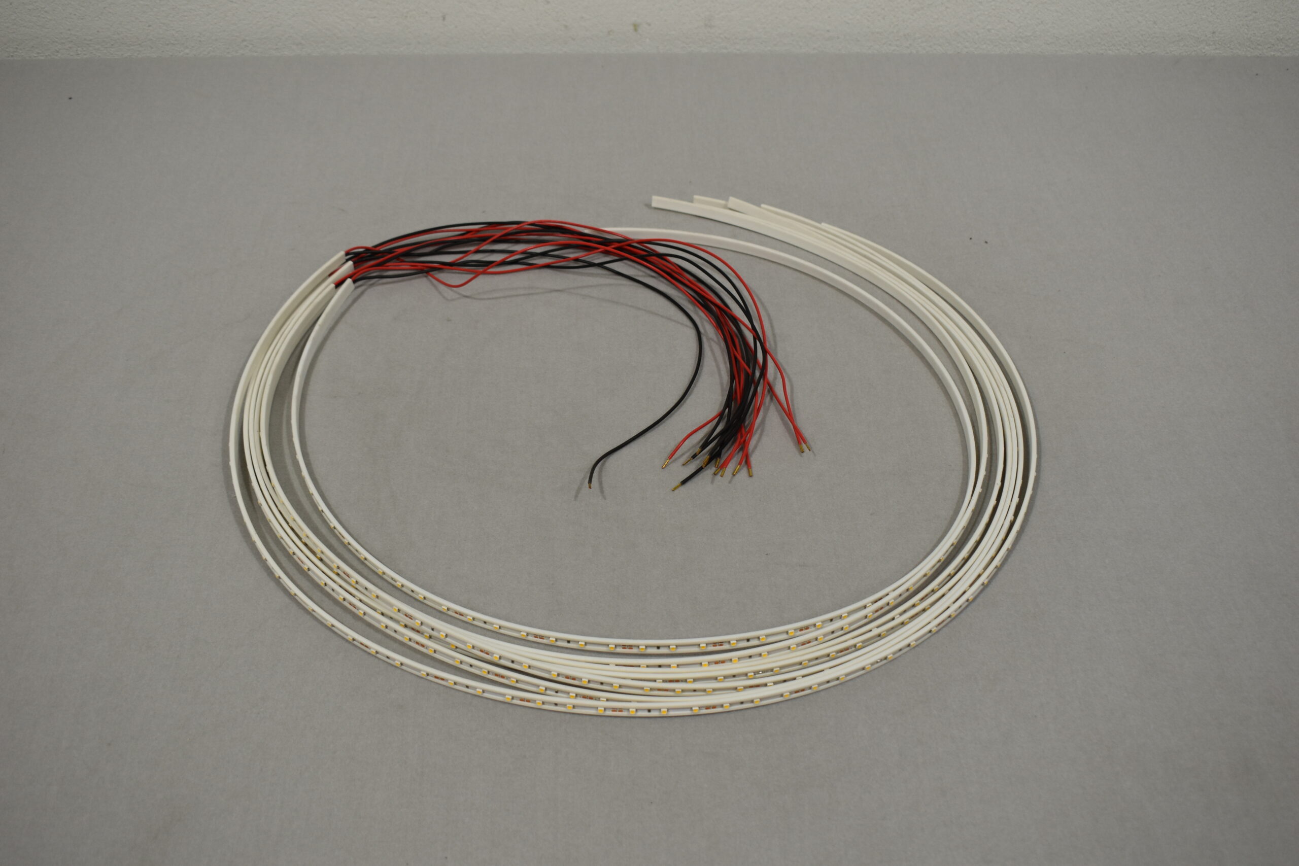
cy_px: 433
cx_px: 650
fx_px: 1407
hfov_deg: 49.6
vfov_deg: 34.2
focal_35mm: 39
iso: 320
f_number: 5.6
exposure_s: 1/125
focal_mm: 26
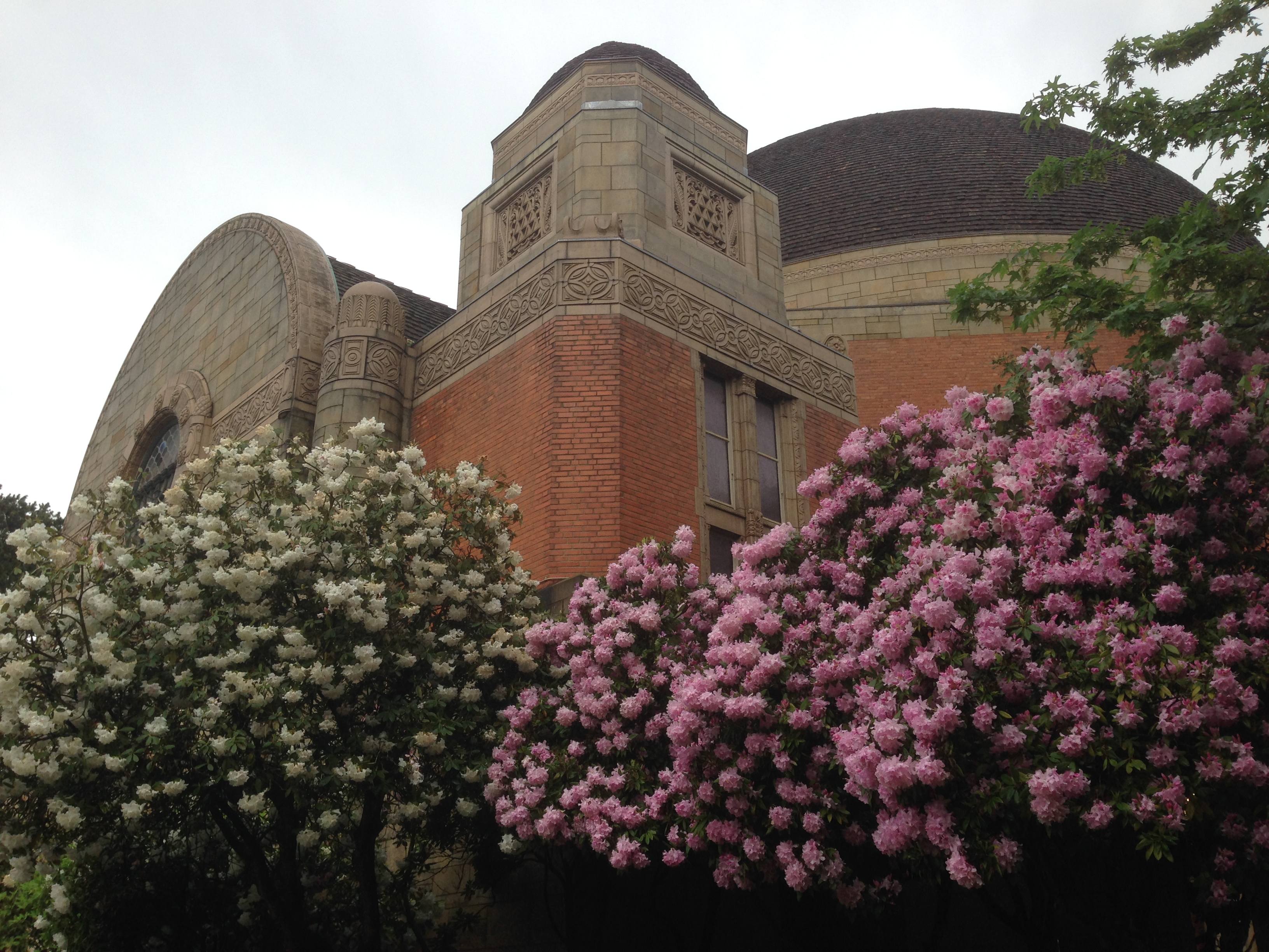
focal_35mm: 33
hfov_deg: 55.4
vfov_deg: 42.9
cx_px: 634
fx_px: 1210
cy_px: 476
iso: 50
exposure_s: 1/218
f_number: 2.4
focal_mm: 4.12
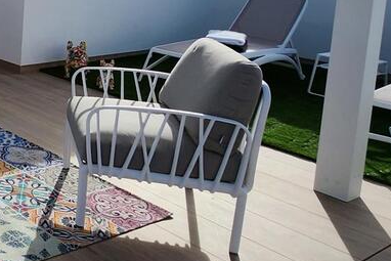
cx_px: -165
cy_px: -27
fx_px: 500
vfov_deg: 26.9
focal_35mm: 46
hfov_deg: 29.8
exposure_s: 1/2287
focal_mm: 1.7
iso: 32
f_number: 2.2
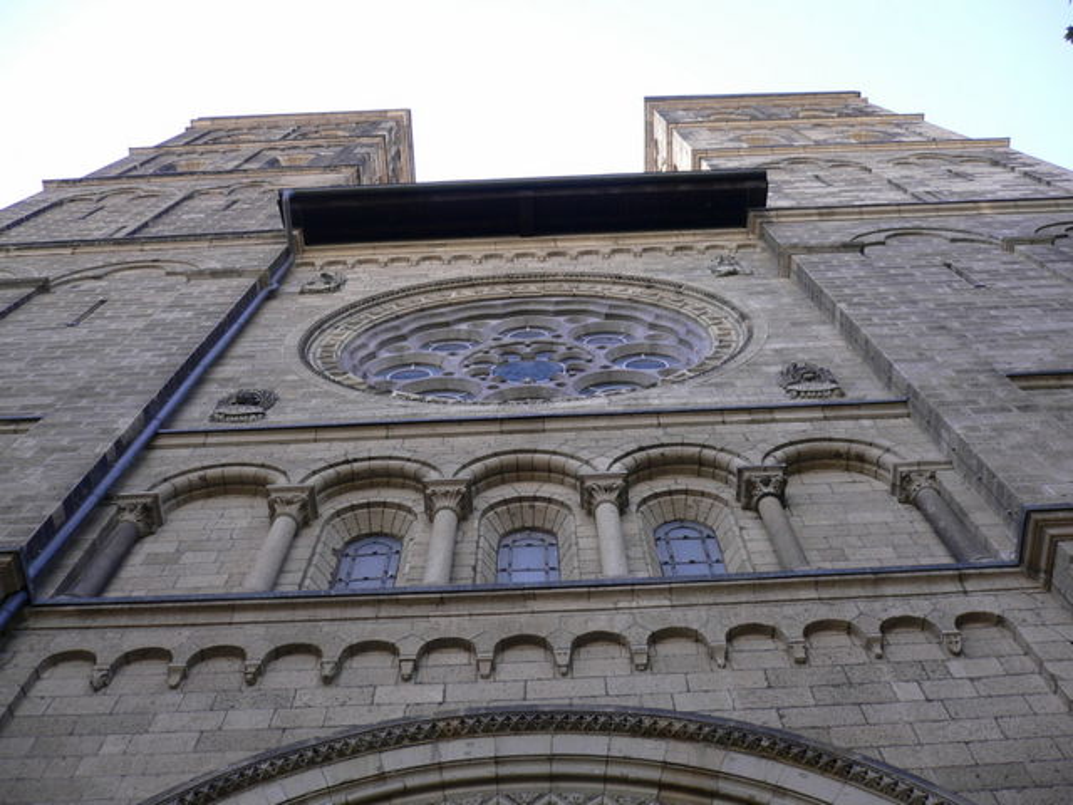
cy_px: 402
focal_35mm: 35
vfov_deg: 40.7
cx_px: 536
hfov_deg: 52.6
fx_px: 1085
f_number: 2.8
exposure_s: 1/200
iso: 80
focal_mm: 5.8
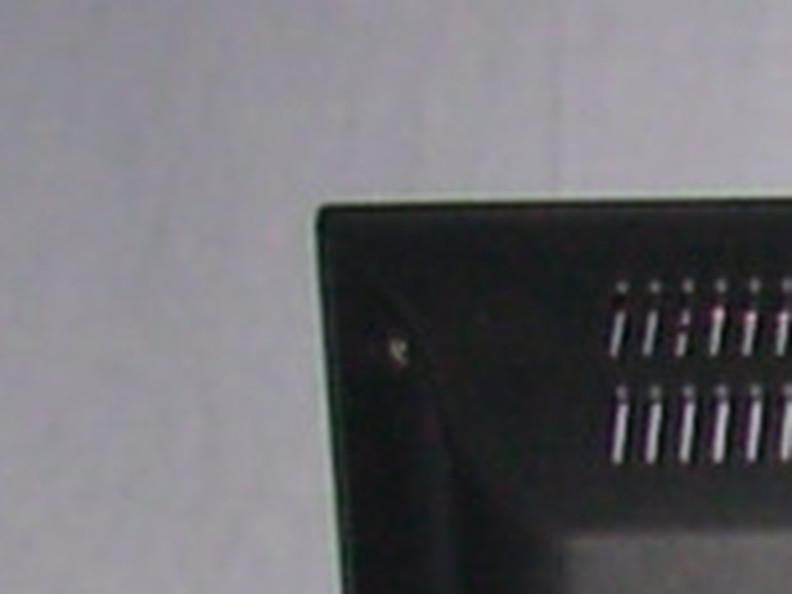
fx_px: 5056
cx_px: 2128
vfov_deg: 6.2
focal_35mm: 221
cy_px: 1692
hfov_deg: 8.0
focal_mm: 6.3
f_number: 2.9
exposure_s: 1/87.9
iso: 137
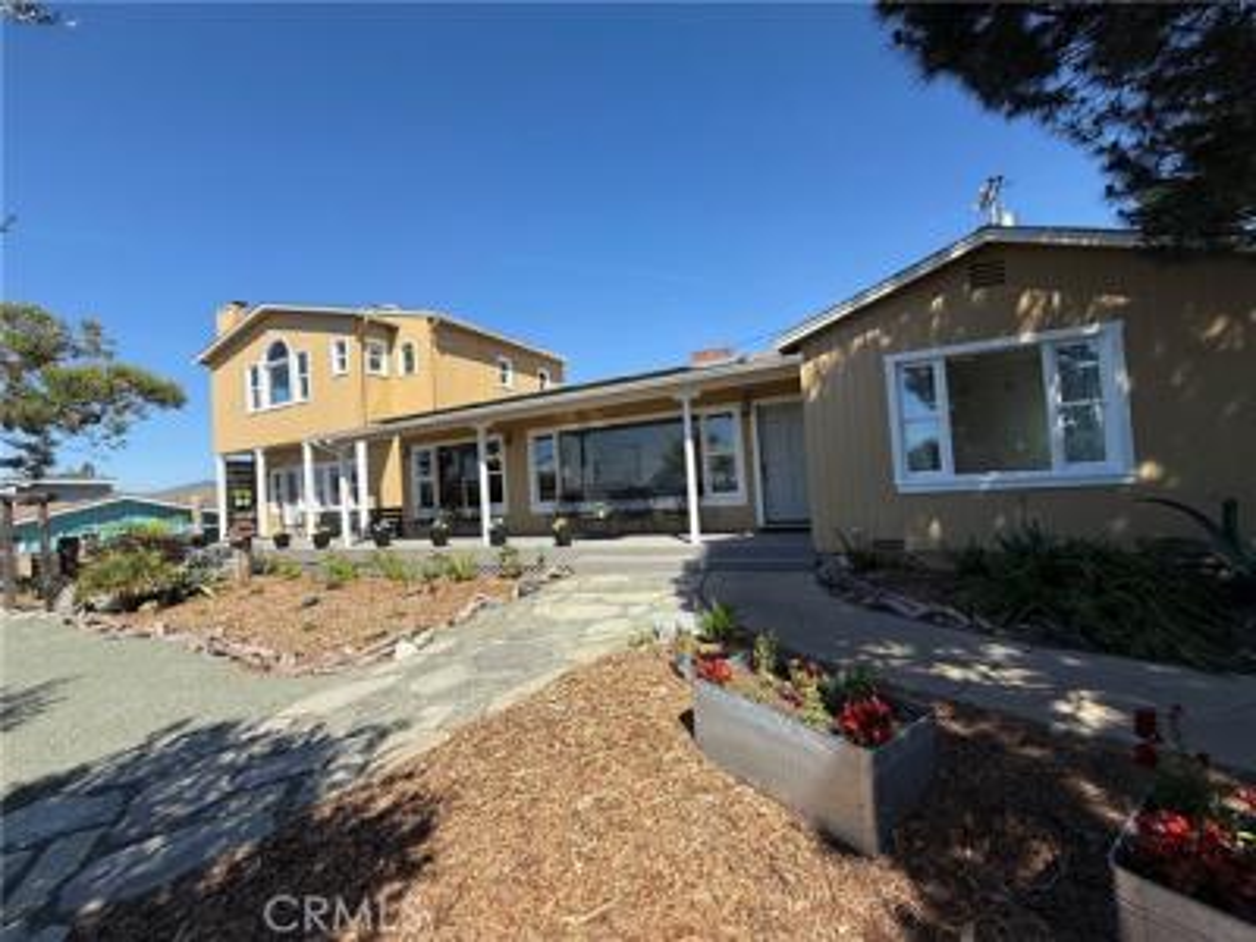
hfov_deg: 102.1
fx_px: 508
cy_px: 471
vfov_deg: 85.7
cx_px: 628
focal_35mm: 14
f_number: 2.2
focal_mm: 2.22
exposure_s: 1/1497
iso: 50
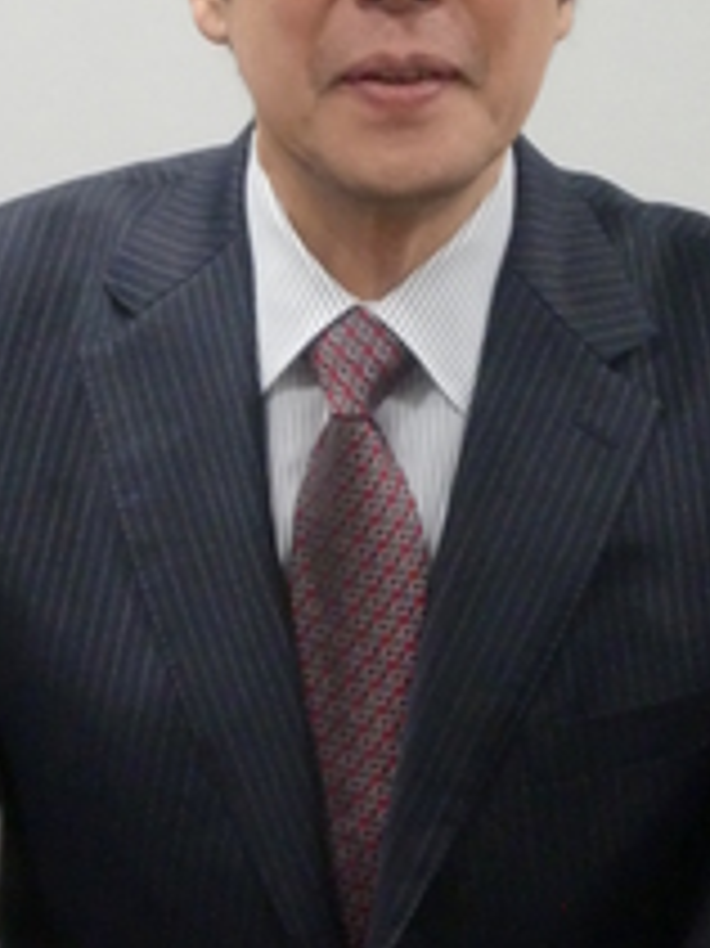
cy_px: 386
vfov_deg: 14.6
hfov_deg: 11.0
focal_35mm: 135
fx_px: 3696
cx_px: 321
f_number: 4.3
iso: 400
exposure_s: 1/20
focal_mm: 11.16
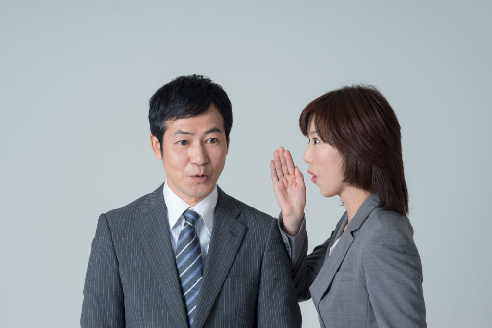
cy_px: 164
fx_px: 1162
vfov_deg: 16.1
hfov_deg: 23.9
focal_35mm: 85
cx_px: 246
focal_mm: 85
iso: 100
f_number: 11
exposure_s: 1/125
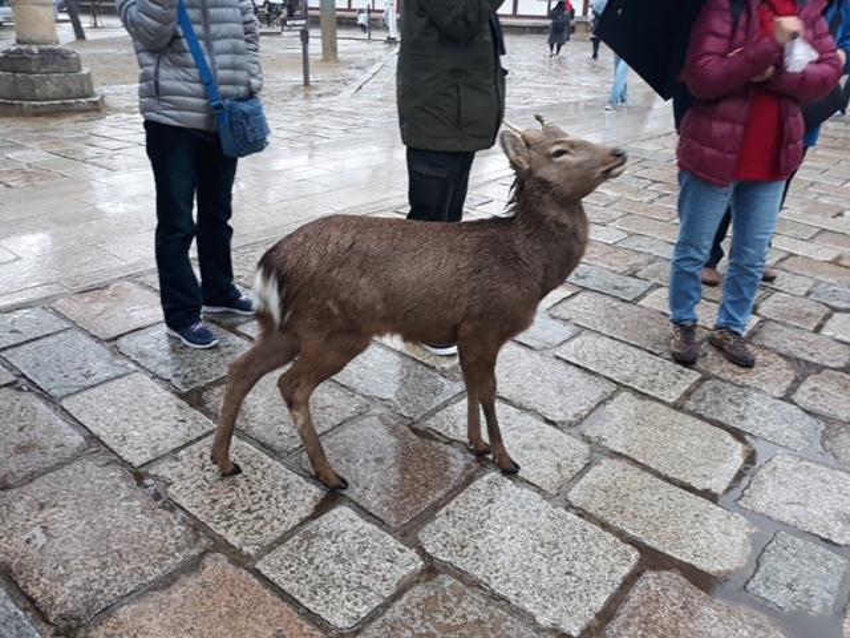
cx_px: 425
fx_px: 663
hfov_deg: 65.3
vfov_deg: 51.4
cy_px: 319
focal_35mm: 27
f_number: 1.7
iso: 40
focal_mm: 3.71
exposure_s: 1/40
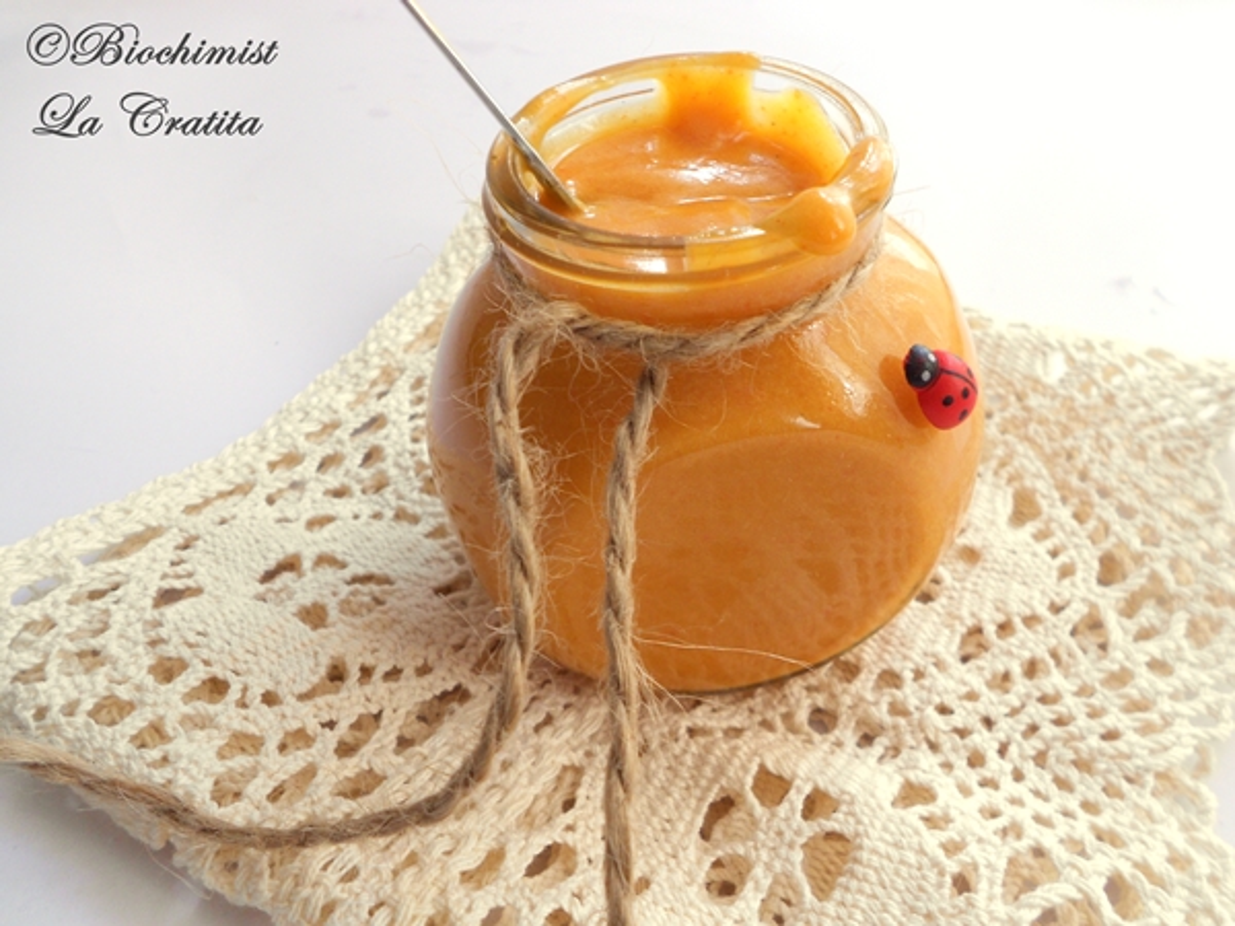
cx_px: 618
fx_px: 1035
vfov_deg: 48.2
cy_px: 463
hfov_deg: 61.7
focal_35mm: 29
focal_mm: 5.1
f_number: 3.4
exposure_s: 1/30
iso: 125
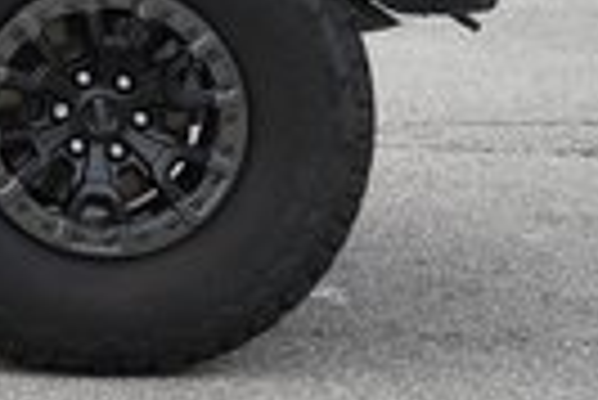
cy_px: -317
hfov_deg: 8.0
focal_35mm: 241
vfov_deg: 5.6
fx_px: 4008
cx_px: -697
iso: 100
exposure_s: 1/200
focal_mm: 50
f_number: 5
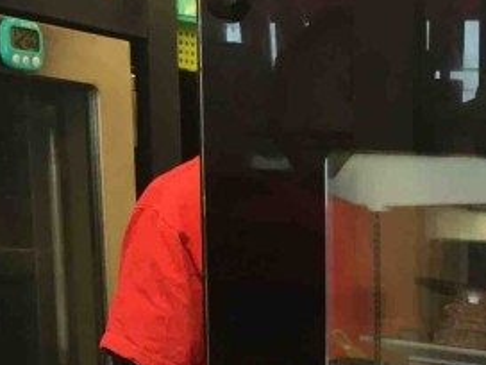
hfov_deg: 16.9
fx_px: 1530
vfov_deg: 12.4
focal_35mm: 109
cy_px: 671
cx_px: 641
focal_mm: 4.15
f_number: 2.2
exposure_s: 1/33
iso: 40
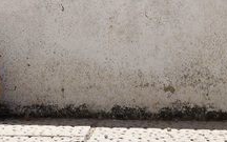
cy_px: -26
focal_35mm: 658
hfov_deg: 3.2
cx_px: 92
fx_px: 4073
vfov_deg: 2.0
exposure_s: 1/500
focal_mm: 155
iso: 100
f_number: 9
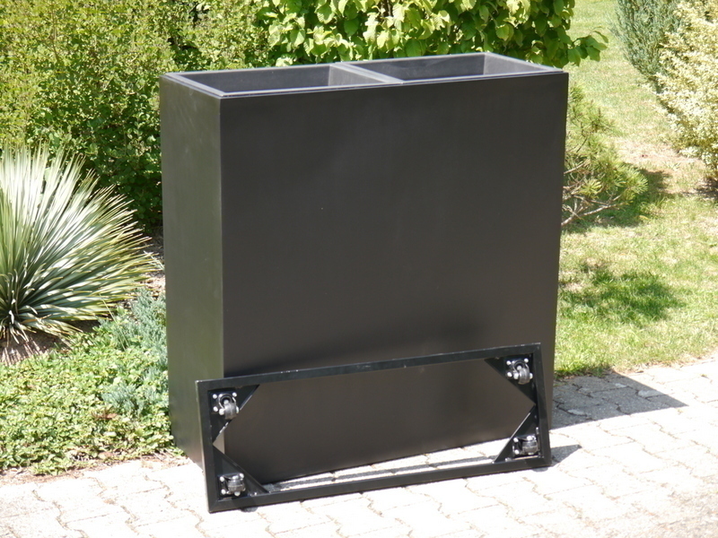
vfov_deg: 17.6
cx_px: 359
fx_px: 1742
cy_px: 269
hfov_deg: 23.3
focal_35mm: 84
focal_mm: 42
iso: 160
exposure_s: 1/125
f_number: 5.6
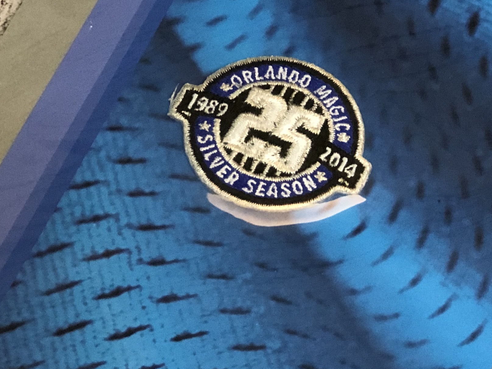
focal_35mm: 142
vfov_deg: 10.4
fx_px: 2019
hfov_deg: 13.9
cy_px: 163
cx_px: 171
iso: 400
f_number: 2.8
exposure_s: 1/30
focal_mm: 6.6
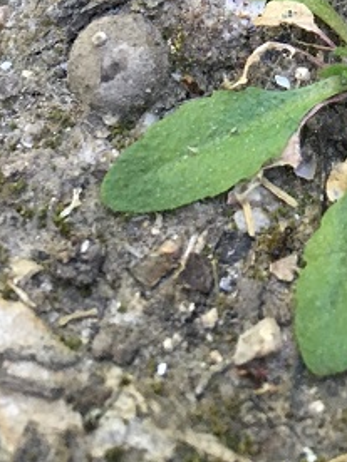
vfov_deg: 17.1
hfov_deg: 13.8
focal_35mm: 105
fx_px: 1403
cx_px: 374
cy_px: -211
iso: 50
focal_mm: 4.15
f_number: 2.2
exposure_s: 1/33
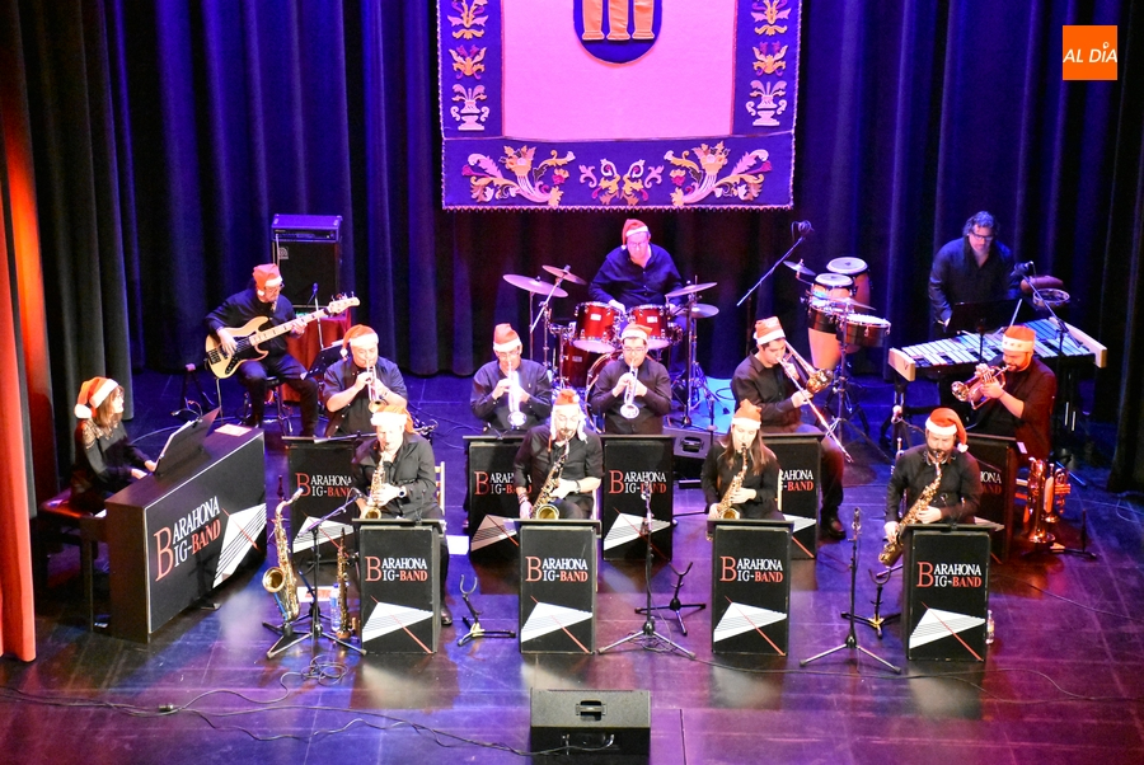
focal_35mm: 84
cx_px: 572
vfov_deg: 16.3
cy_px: 382
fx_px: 2672
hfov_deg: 24.2
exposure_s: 1/125
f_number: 4.8
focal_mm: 56
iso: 18000
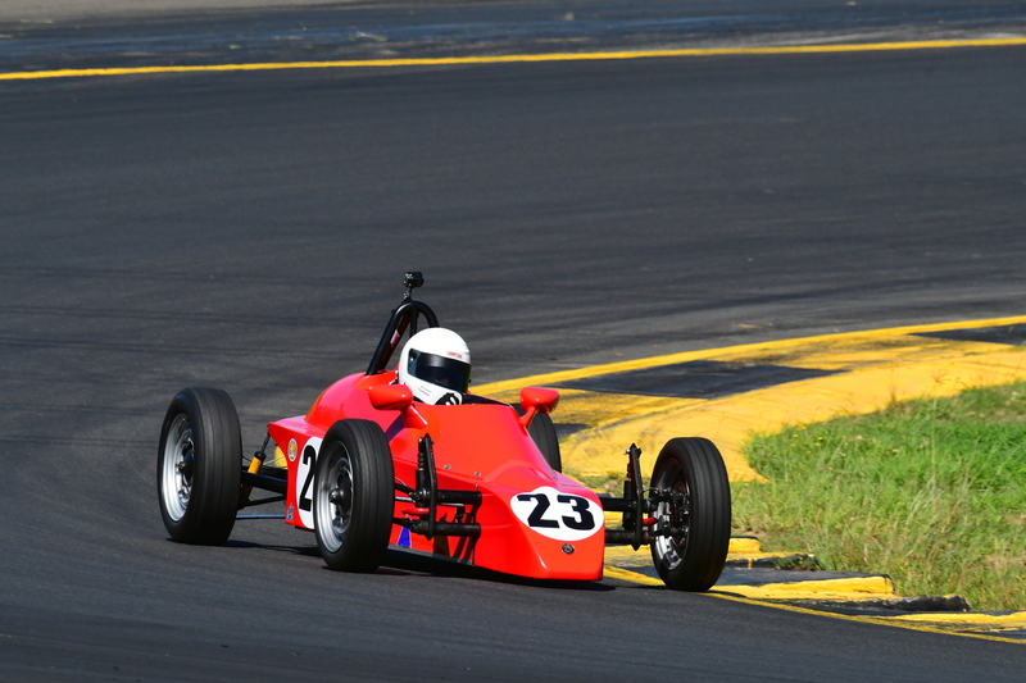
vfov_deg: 1.8
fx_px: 21369
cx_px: 513
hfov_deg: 2.8
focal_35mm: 750
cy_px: 342
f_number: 11
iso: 400
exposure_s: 1/640
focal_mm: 500
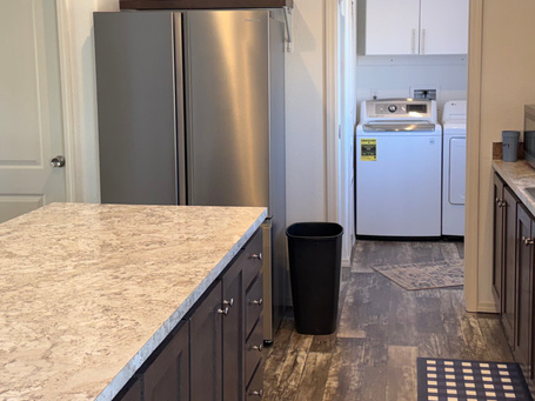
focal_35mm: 54
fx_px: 834
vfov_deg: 27.0
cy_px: 163
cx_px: 273
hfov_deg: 35.6
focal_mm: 6.76
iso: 200
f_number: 1.78
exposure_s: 1/120
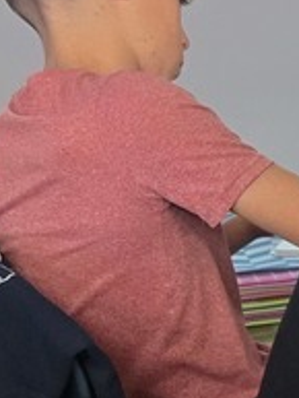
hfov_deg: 10.4
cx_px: 736
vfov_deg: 15.6
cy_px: 476
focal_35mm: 122
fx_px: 1404
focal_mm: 5.4
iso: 500
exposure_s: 1/60
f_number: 1.8
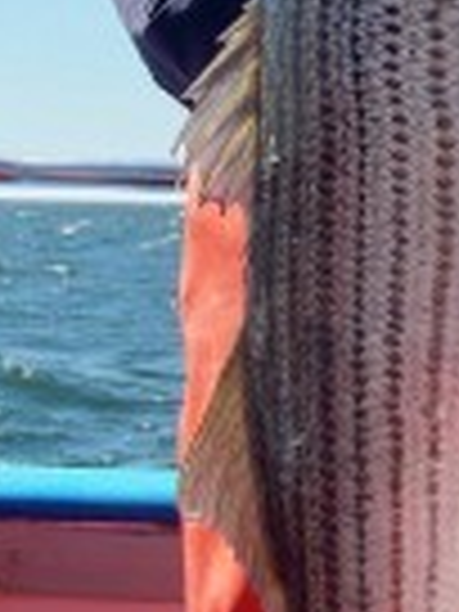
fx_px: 1874
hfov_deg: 13.6
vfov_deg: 18.5
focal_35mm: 106
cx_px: 518
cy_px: 207
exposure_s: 1/640
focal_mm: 5.85
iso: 64
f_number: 2.8
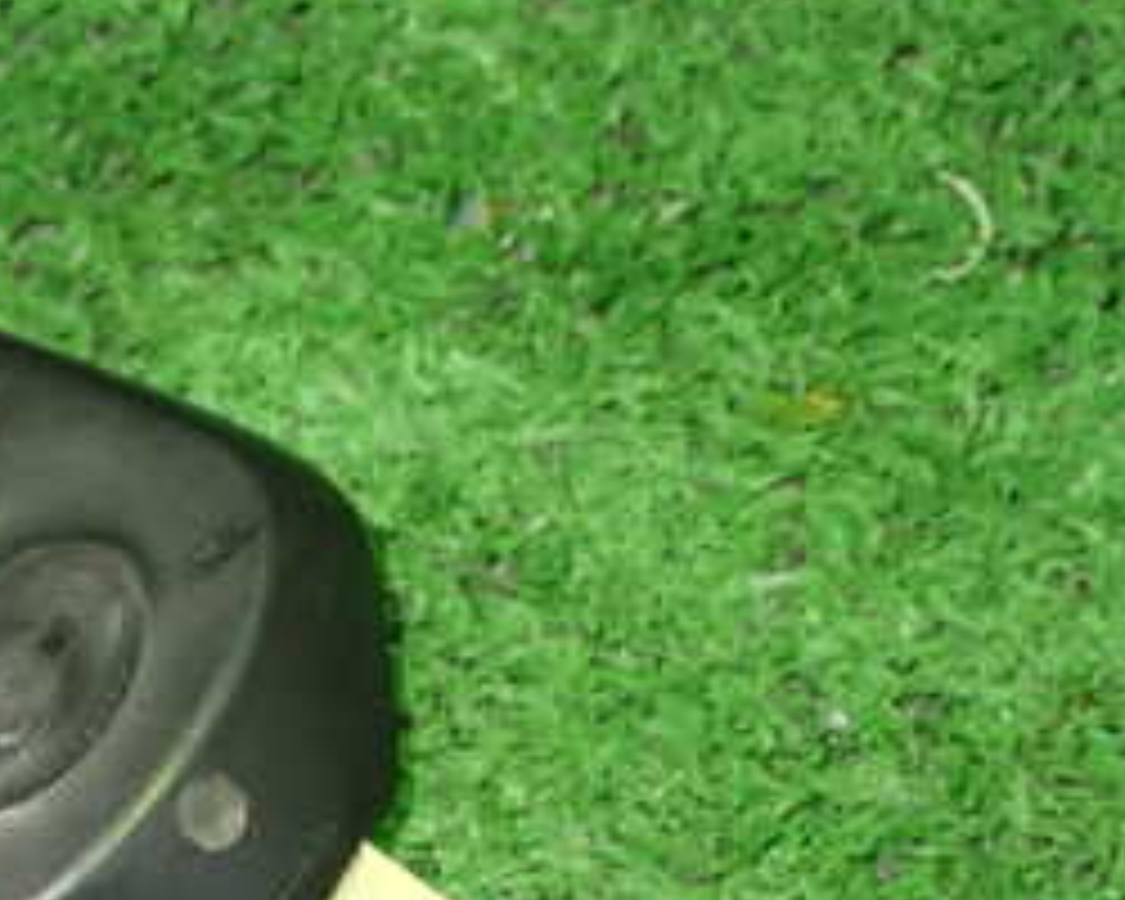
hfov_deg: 16.4
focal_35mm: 117
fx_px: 3896
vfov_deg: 13.1
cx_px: 284
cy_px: 806
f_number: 3.2
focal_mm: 9.01
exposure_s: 1/50
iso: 800
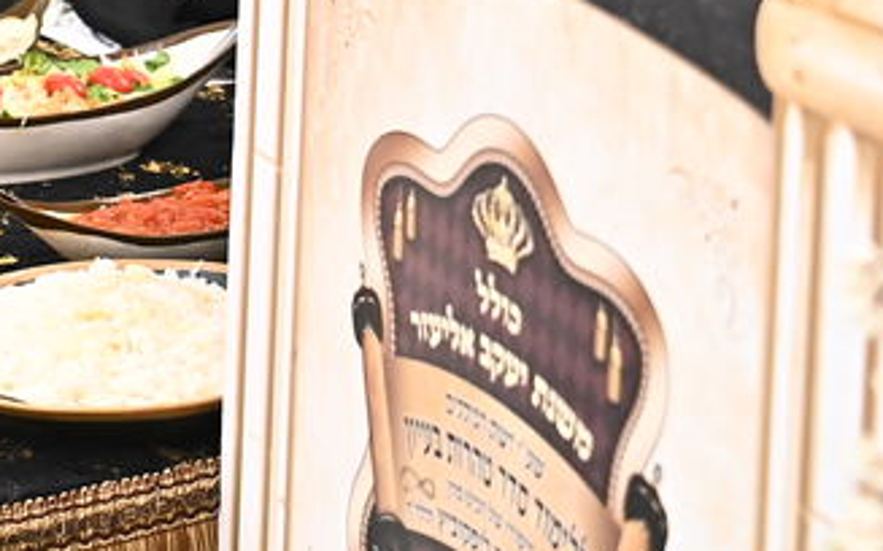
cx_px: 500
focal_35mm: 131
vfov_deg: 9.5
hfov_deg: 15.9
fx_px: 3151
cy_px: -465
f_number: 2.8
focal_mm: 30
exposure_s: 1/125
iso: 2500
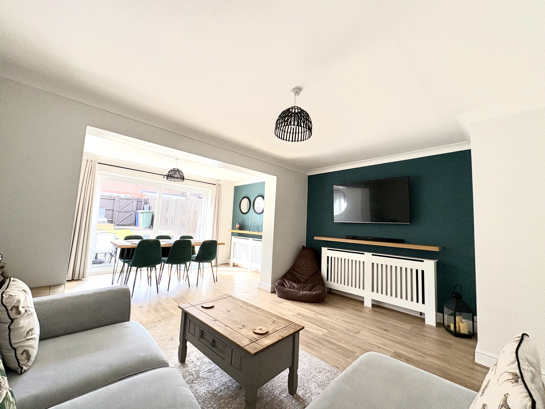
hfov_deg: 102.1
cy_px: 204
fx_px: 220
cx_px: 272
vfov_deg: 85.7
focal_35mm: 14
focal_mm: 2.22
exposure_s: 1/99
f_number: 2.2
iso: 80
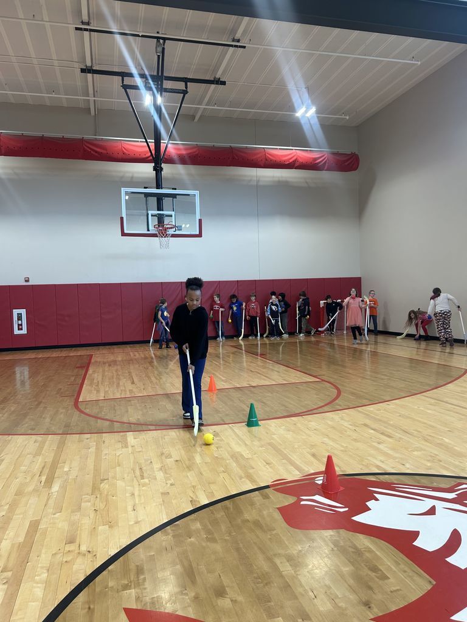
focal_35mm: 26
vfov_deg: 67.3
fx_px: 468
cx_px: 234
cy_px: 311
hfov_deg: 53.1
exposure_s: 1/120
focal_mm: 5.7
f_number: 1.5
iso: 80
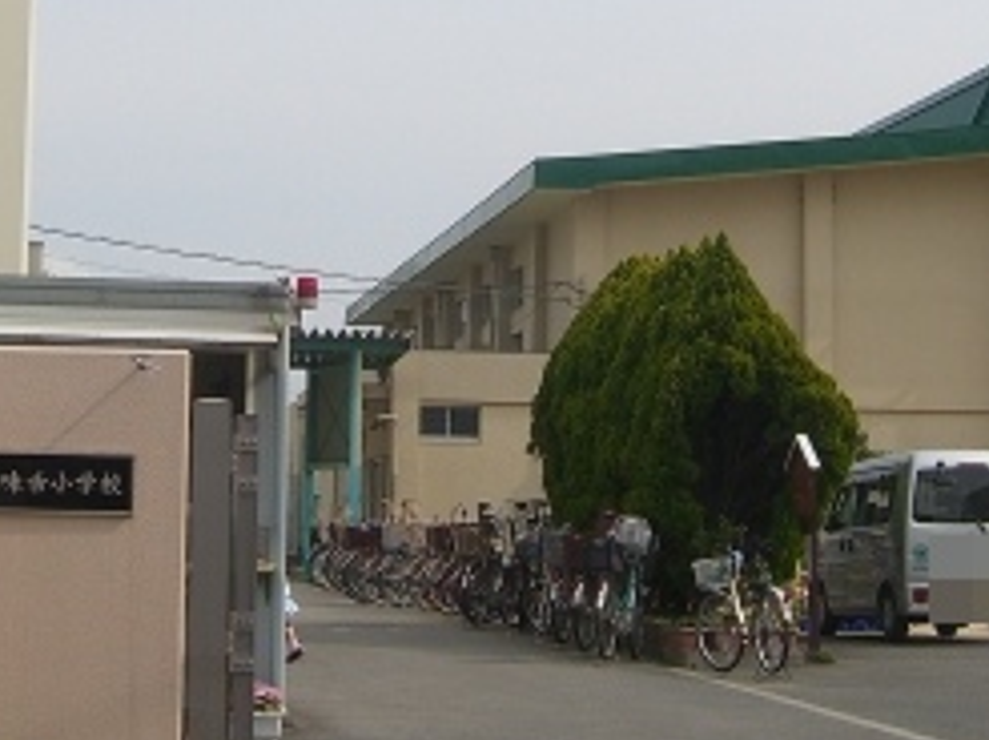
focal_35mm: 99
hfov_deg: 19.8
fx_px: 2826
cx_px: 374
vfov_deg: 14.8
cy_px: 84
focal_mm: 7.9
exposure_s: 1/200
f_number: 8
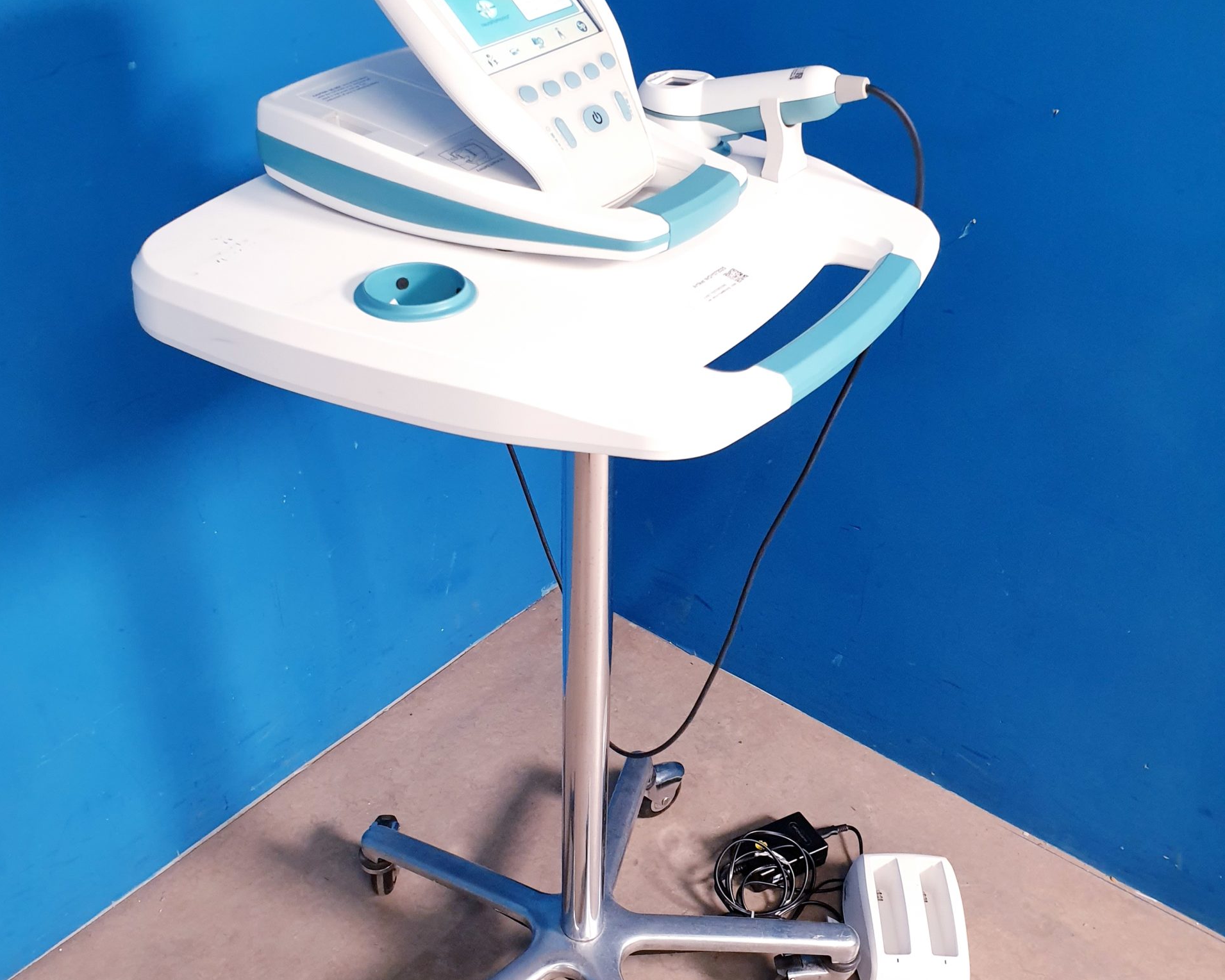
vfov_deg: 43.2
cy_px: 573
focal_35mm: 34
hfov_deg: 52.8
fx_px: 1233
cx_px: 613
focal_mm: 4.3
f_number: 2.4
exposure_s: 1/33
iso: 320
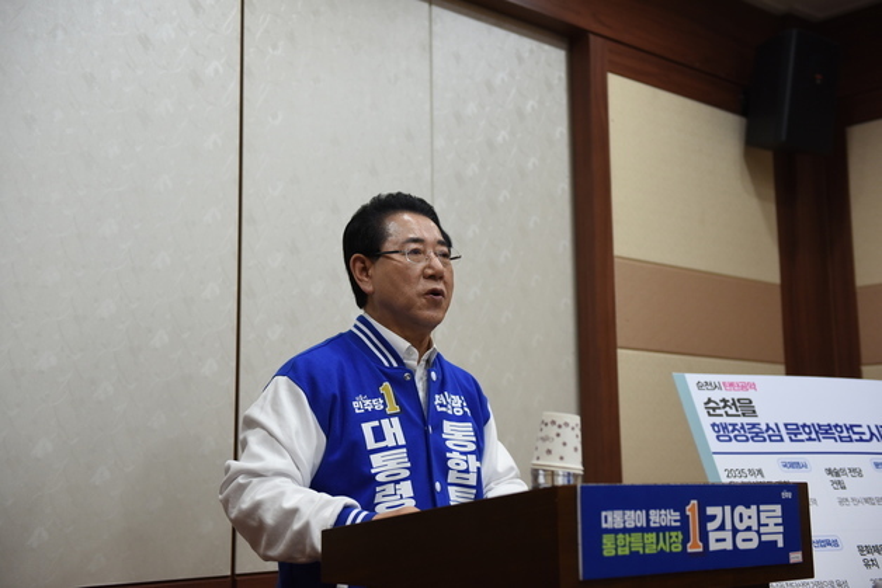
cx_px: 441
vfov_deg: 27.0
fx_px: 1225
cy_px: 294
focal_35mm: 50
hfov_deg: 39.6
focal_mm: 50
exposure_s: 1/400
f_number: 3.2
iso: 1250
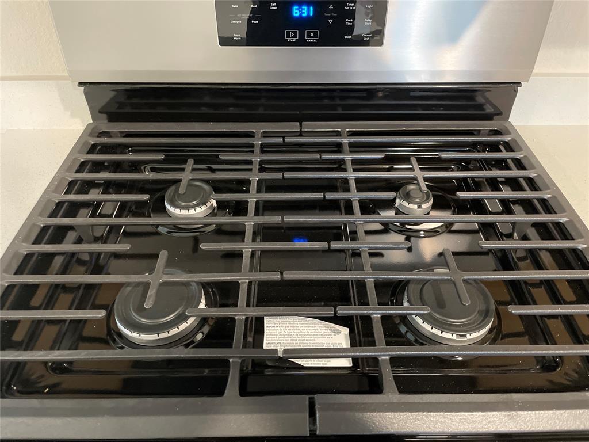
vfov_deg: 53.1
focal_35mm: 26
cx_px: 294
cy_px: 221
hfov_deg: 67.3
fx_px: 442
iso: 640
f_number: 1.6
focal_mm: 4.2
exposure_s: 1/30
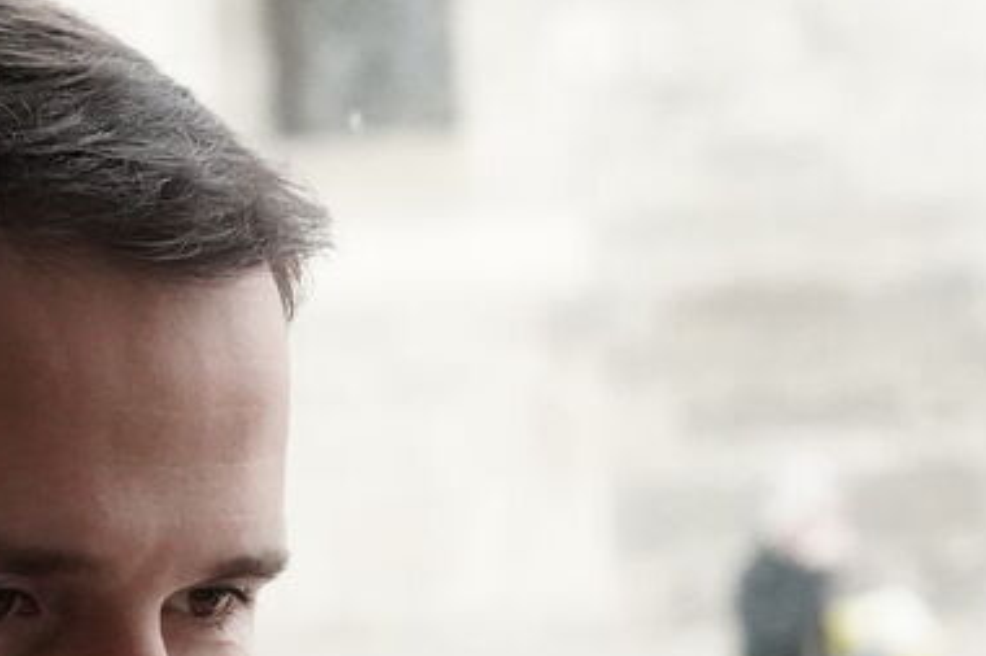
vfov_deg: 4.9
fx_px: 7610
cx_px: 672
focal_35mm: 278
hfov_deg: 7.4
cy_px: 1255
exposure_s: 1/1250
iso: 10000
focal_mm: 55
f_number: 4.5
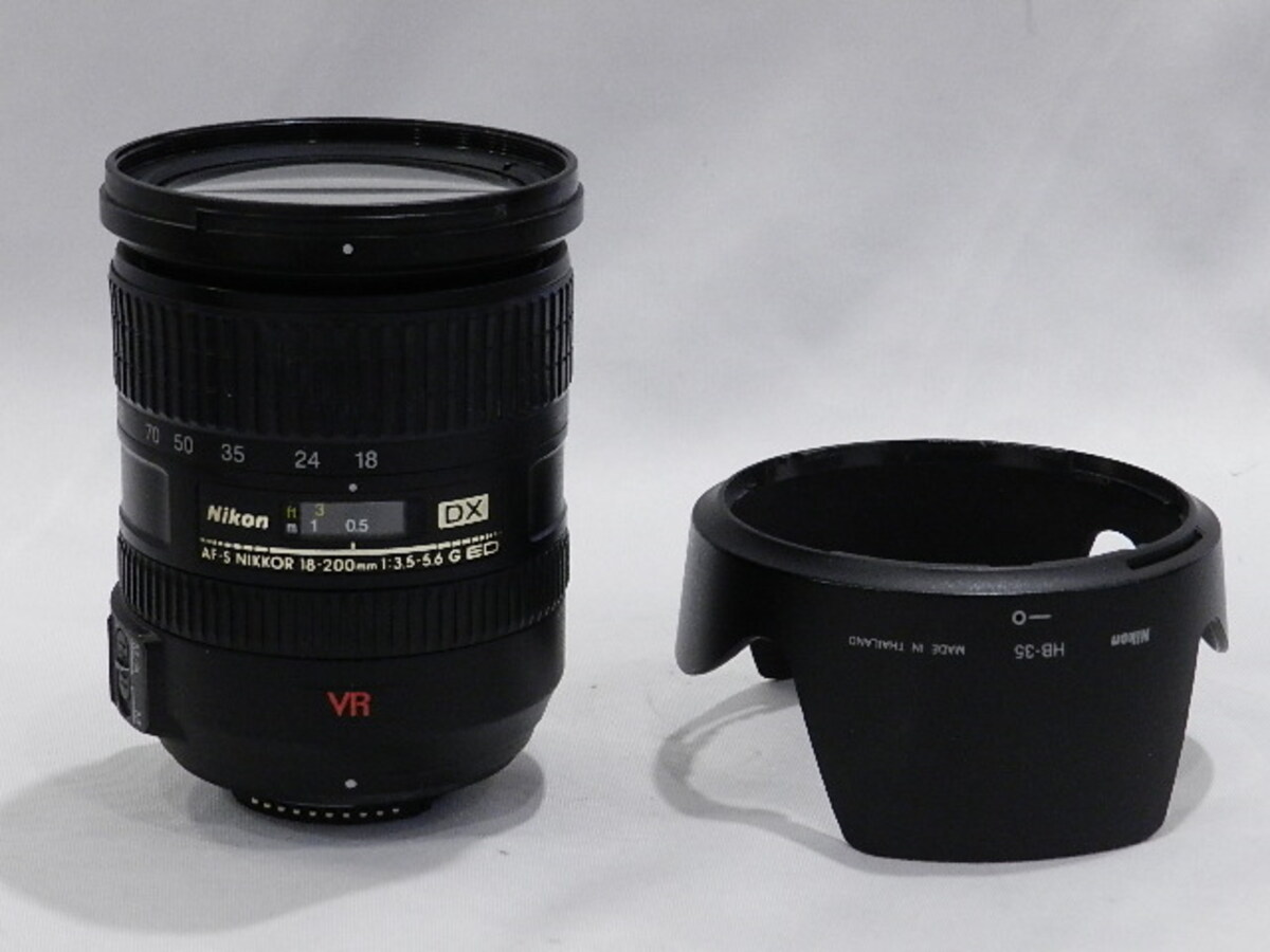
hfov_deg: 23.3
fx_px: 3082
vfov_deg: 17.6
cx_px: 635
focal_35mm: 84
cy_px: 476
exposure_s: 1/80
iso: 800
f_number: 4.4
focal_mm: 14.9
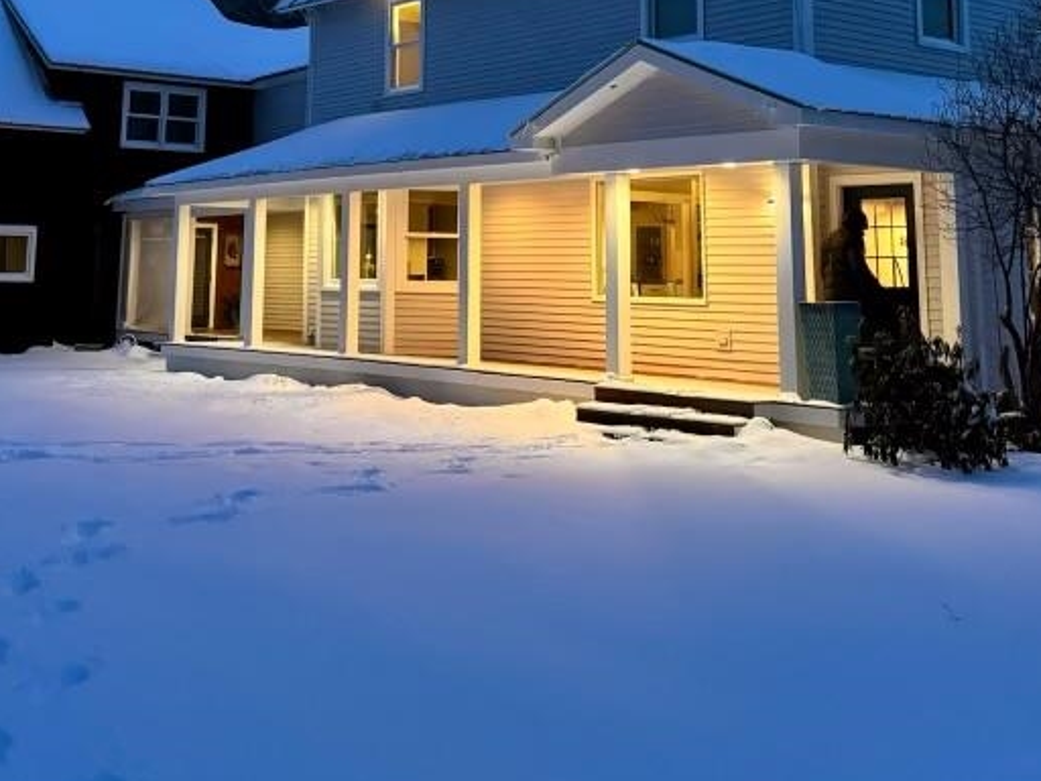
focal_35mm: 48
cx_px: 419
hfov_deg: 39.5
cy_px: 43
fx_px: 1443
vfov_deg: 28.8
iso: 800
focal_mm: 6.86
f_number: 1.78
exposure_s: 1/40
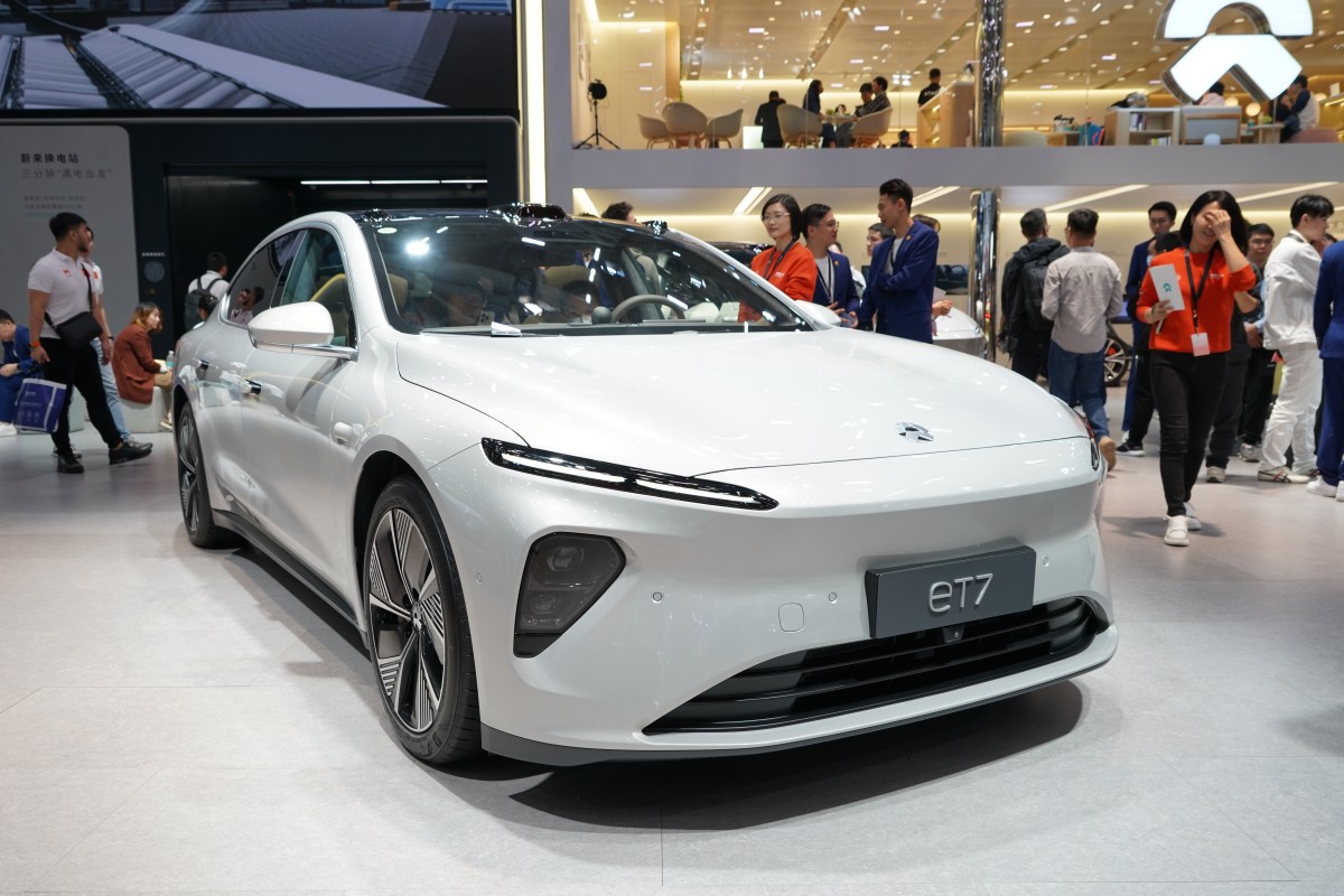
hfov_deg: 61.9
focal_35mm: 30
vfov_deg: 43.6
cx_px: 672
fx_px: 1120
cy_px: 448
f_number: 7.1
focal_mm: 30
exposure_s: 1/80
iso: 320
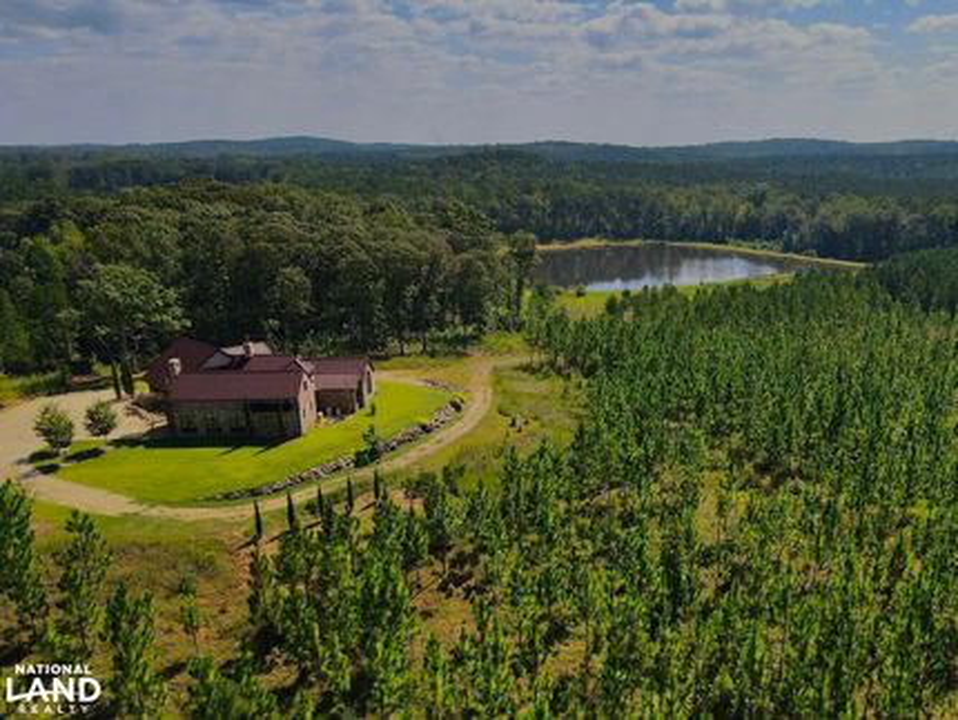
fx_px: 665
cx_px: 479
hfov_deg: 71.6
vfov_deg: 56.9
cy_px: 360
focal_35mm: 24
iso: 100
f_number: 2.8
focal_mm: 4.5
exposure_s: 1/2000
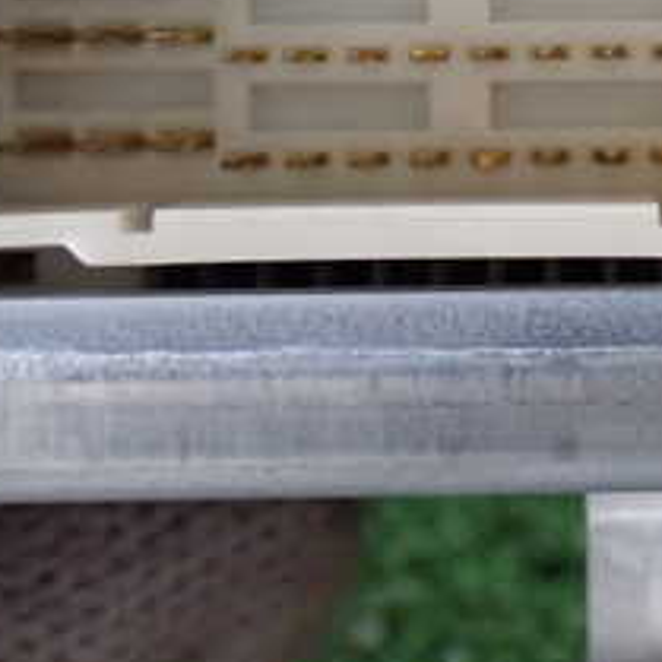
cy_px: 29
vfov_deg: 12.6
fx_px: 2964
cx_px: 751
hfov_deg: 12.5
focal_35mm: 137
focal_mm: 9.65
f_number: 3.3
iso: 800
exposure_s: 1/50
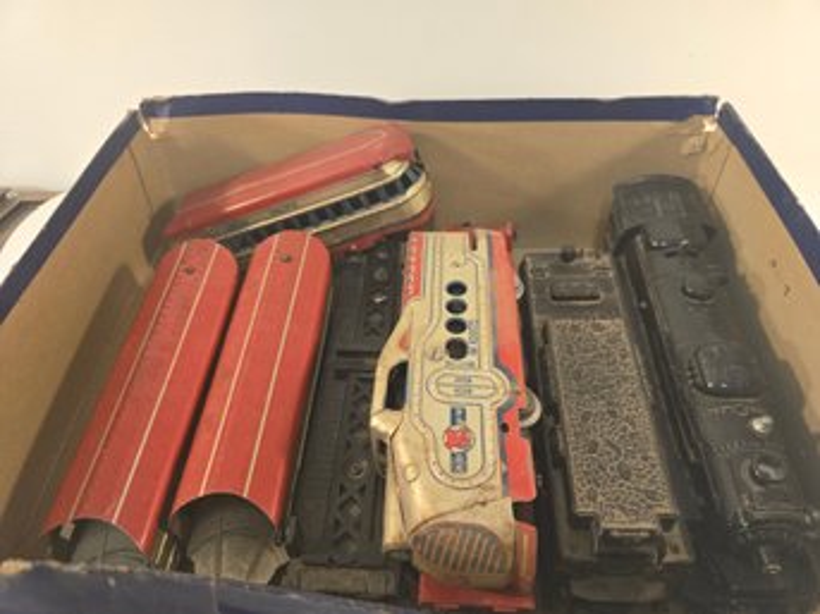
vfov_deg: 58.8
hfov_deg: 73.9
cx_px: 410
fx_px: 545
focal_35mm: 23
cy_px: 307
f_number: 1.7
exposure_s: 1/120
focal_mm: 6.3
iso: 250
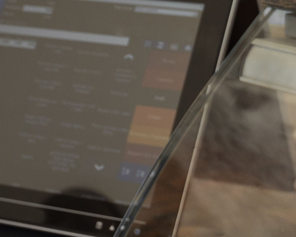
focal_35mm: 195
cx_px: -158
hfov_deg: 9.6
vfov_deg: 7.8
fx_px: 1708
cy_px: -55
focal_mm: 40
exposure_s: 1/640
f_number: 3.5
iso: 800
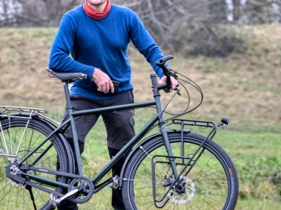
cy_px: 104
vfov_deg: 3.4
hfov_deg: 4.5
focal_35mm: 438
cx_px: 87
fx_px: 3554
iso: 6400
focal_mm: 171.6
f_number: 6.4
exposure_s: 1/350
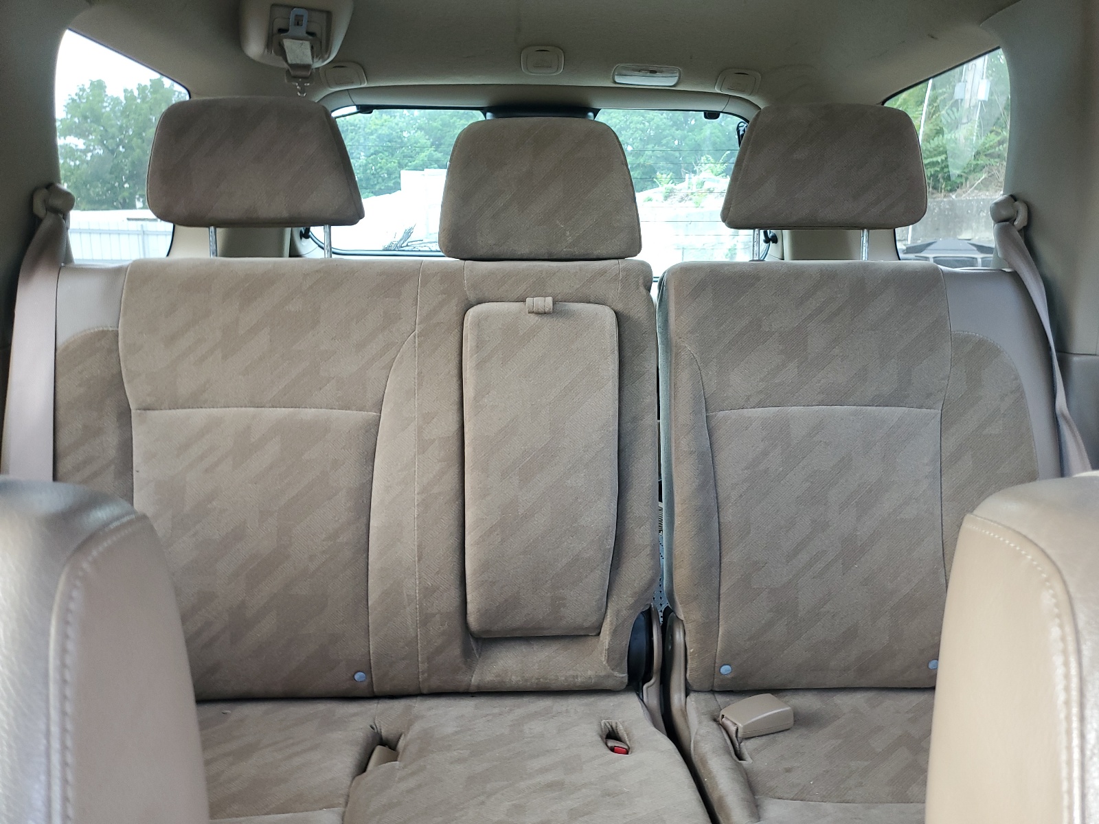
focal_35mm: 26
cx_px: 550
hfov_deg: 67.3
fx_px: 825
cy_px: 412
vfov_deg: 53.1
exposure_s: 1/60.2
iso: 68
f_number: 1.5
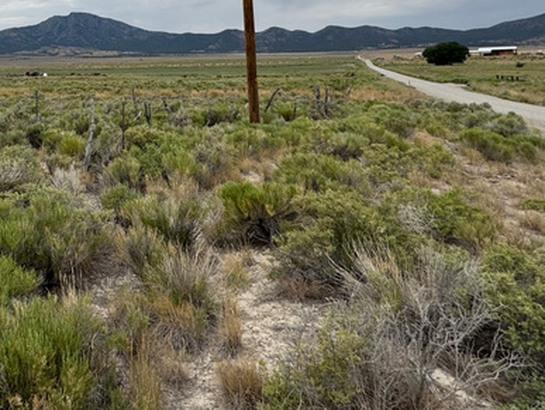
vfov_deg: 35.3
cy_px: 7
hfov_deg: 44.4
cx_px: 31
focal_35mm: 37
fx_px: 583
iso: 50
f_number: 2.2
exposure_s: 1/1976
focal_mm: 2.22
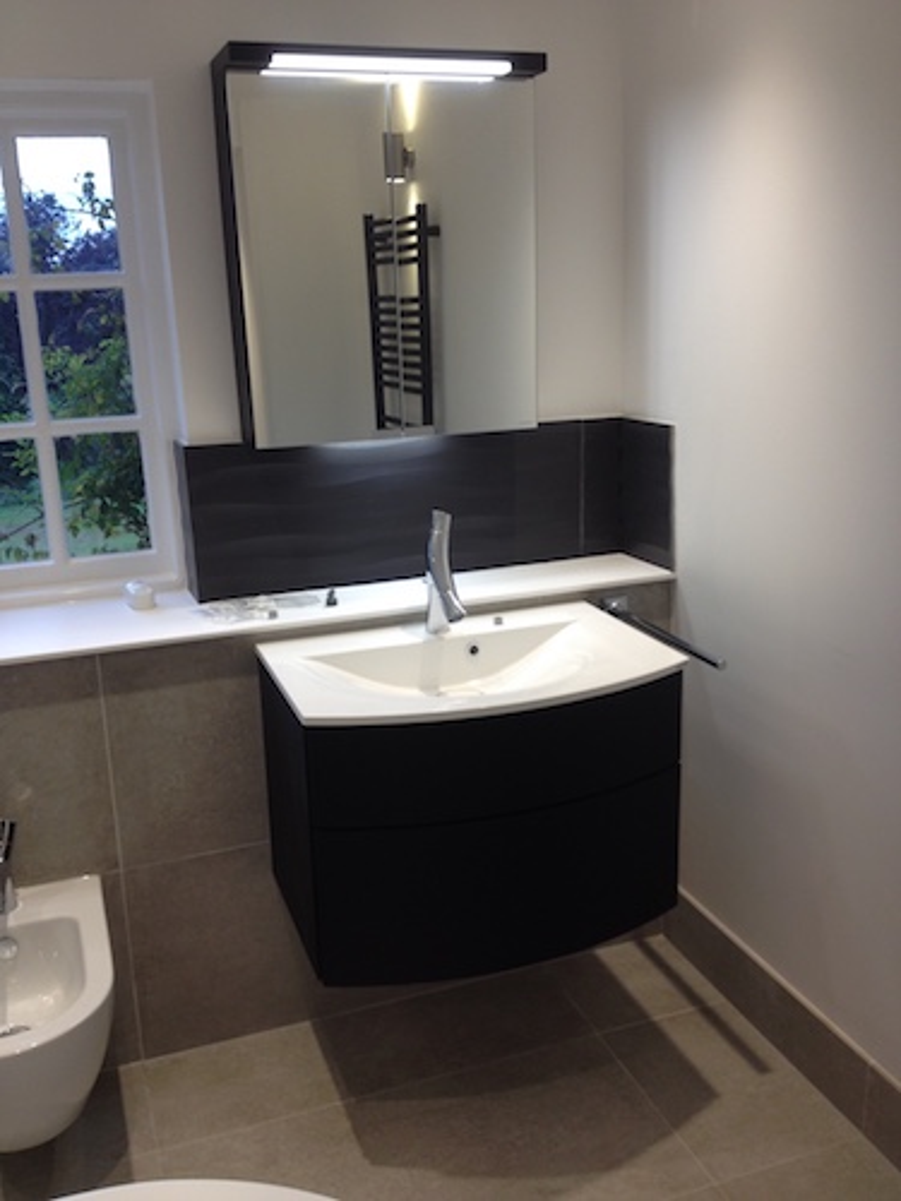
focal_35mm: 35
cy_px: 600
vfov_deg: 52.6
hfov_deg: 40.7
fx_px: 1215
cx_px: 450
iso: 50
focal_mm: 4.28
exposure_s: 1/40
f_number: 2.4
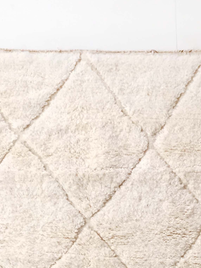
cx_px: 91
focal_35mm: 62
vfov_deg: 29.5
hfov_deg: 23.6
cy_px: 257
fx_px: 480
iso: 80
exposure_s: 1/33
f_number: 2.2
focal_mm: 4.15
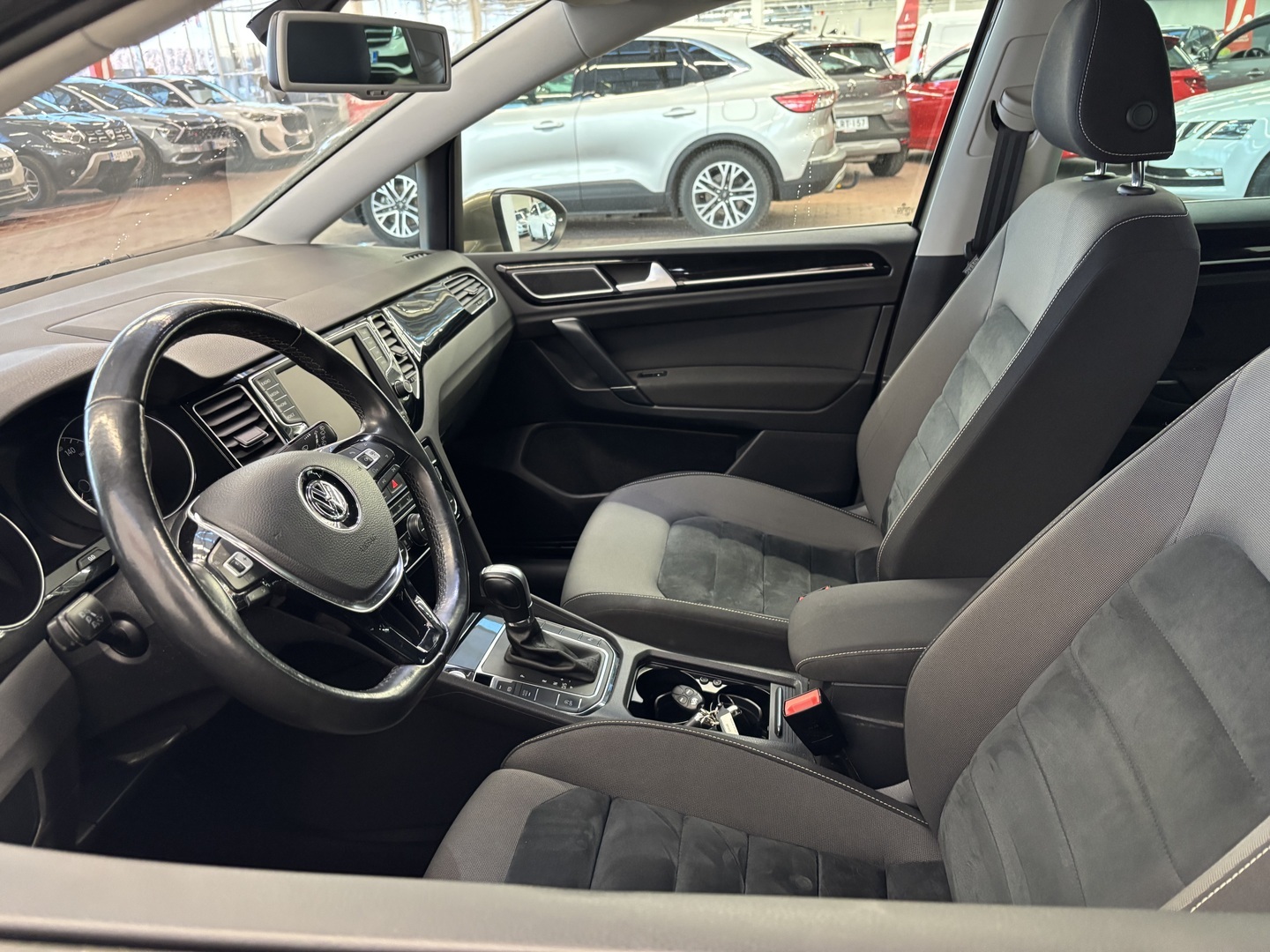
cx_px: 635
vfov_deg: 53.1
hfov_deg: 67.3
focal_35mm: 26
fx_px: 954
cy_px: 476
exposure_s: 1/33
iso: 400
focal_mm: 5.96
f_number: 1.6
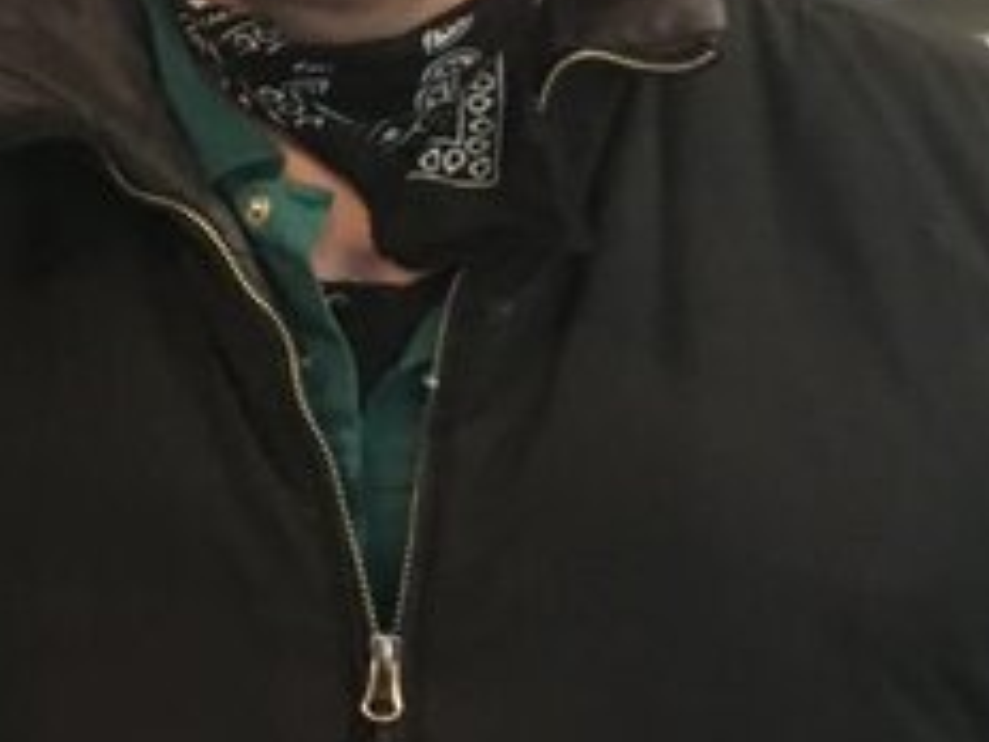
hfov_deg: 19.1
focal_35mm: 100
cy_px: -290
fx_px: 2857
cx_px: -4
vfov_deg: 14.1
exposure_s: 1/33
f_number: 2.2
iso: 250
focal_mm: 4.15
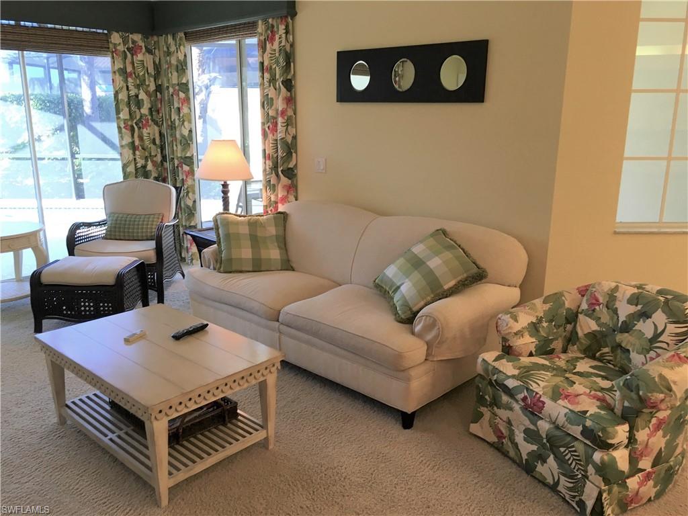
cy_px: 258
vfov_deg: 48.2
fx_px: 576
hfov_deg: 61.7
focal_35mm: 29
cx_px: 344
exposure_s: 1/30
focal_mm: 4.15
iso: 50
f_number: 2.2
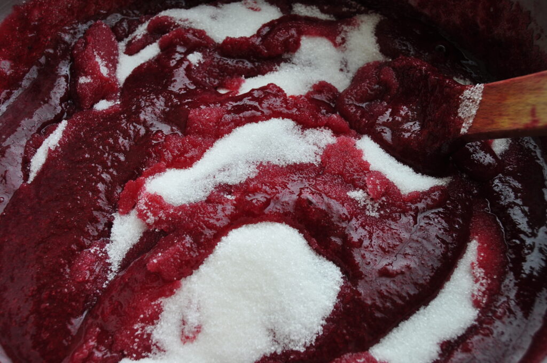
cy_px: 182
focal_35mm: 36
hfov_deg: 53.2
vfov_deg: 36.8
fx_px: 546
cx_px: 274
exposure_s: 1/50
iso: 200
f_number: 8
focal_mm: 24
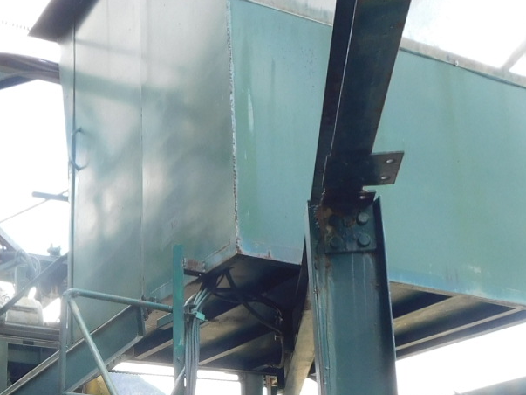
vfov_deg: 23.2
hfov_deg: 31.2
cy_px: 379
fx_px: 927
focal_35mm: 61
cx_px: 146
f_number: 3
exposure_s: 1/100
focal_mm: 4
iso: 125
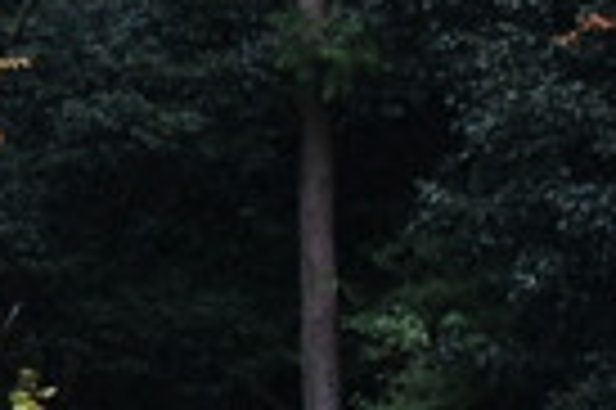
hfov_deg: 3.1
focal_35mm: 649
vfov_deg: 2.1
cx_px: -1219
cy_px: -797
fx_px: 11092
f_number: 10
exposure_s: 1/40
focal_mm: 58
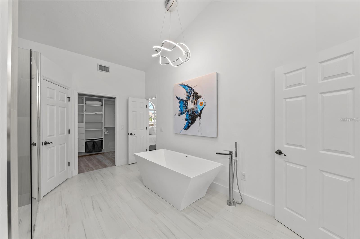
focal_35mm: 13
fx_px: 130
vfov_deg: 85.3
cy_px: 120
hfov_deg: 108.4
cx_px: 180
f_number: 9
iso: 200
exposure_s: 1/15
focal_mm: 13
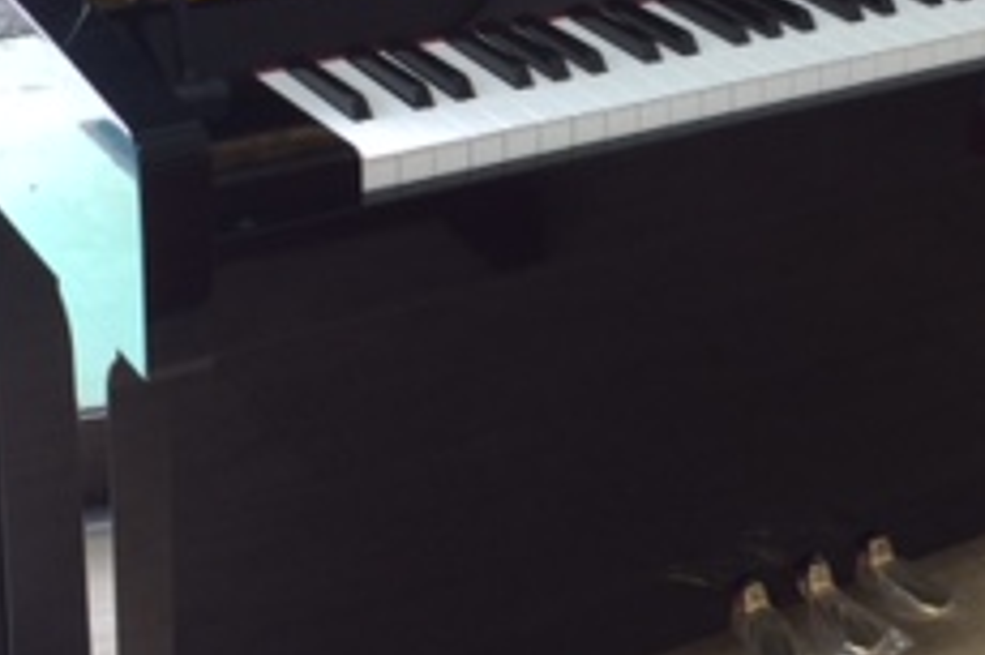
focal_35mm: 84
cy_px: 146
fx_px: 2297
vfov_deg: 16.1
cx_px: 771
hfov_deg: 23.9
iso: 50
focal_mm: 4.15
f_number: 2.2
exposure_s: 1/30
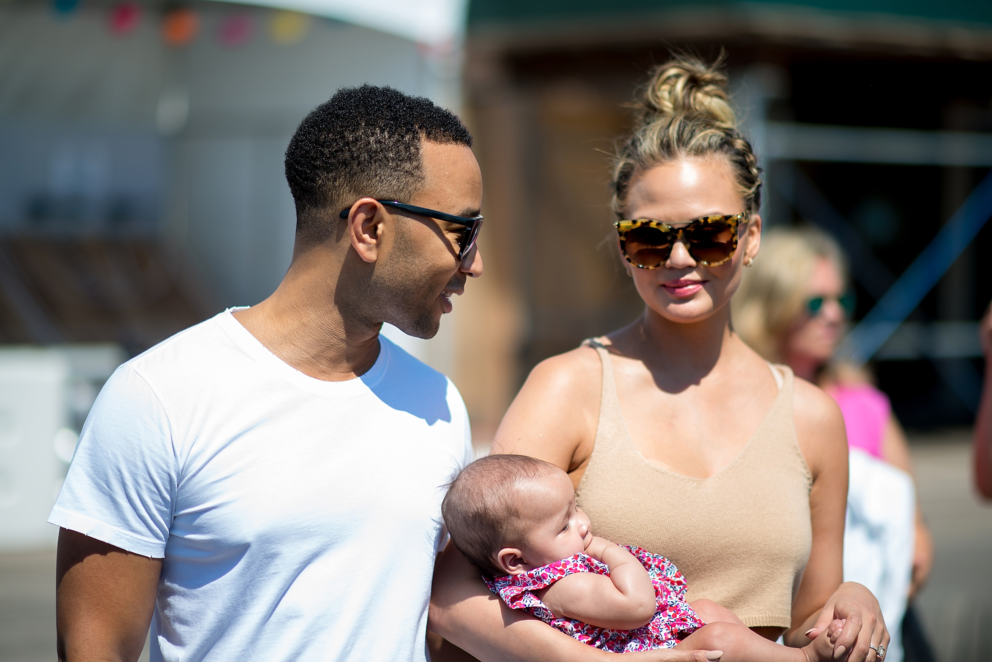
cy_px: 331
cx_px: 496
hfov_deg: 23.9
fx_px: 2342
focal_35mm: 85
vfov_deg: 16.1
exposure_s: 1/4000
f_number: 1.4
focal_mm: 85
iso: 64
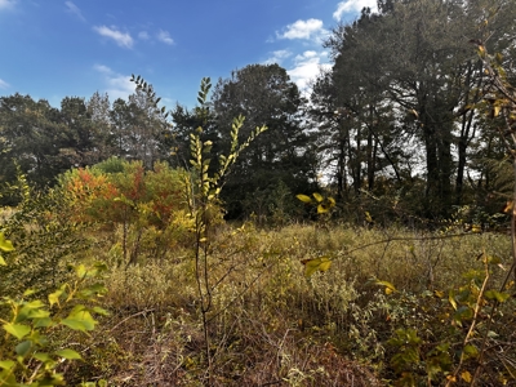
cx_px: 258
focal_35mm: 24
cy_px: 194
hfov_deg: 71.6
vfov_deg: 56.8
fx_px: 358
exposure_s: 1/910
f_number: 1.78
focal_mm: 6.86
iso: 80
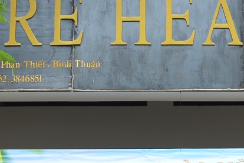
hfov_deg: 13.9
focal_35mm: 147
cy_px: 245
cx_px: 193
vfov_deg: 9.1
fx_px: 996
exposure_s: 1/125
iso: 110
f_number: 5.6
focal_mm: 18
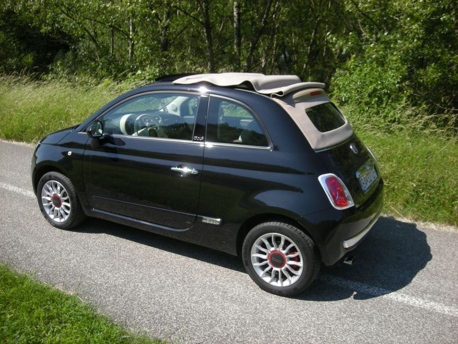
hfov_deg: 52.6
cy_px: 172
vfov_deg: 40.7
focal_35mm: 35
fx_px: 463
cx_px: 229
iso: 64
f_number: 5.7
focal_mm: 5.7
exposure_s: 1/172
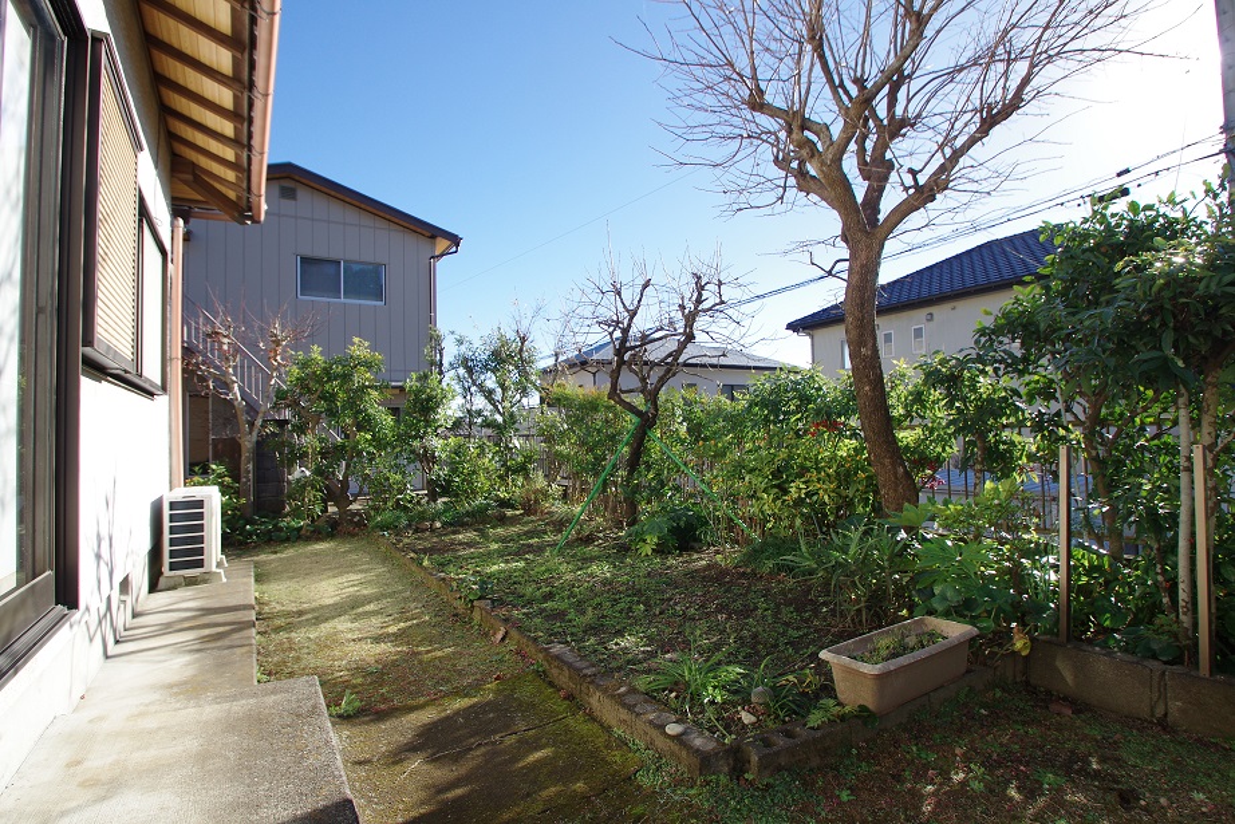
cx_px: 618
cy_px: 412
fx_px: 618
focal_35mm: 18
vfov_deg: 67.4
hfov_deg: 90.0
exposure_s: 1/250
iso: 200
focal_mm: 11.88
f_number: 8
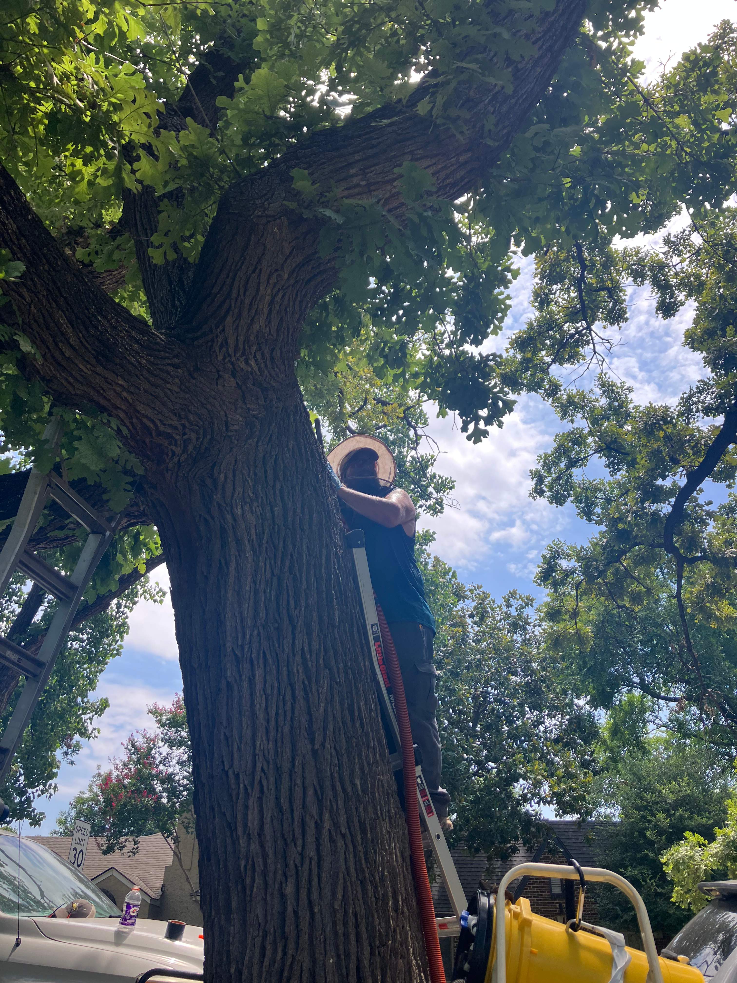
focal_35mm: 28
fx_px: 795
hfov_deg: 49.7
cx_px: 368
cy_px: 492
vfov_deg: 63.4
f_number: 1.8
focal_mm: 3.99
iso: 32
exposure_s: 1/649
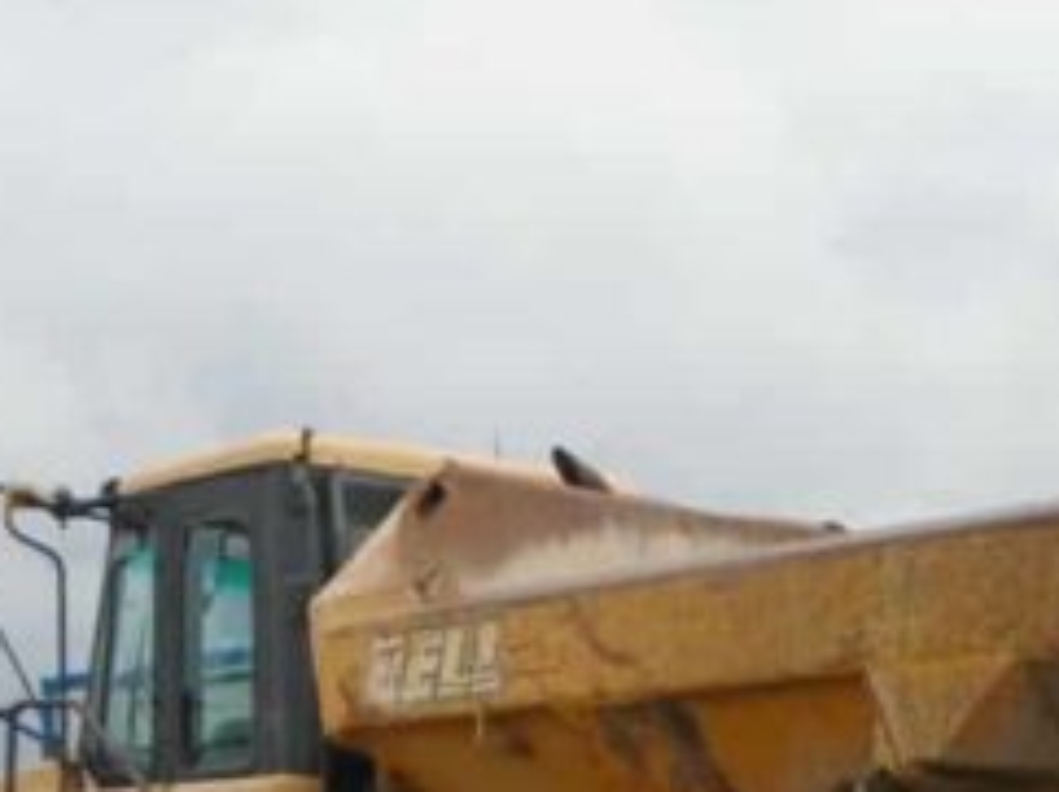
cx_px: 1020
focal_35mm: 86
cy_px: 963
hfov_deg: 22.1
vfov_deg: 16.4
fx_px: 2628
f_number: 3.2
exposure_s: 1/1000
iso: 100
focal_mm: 4.6
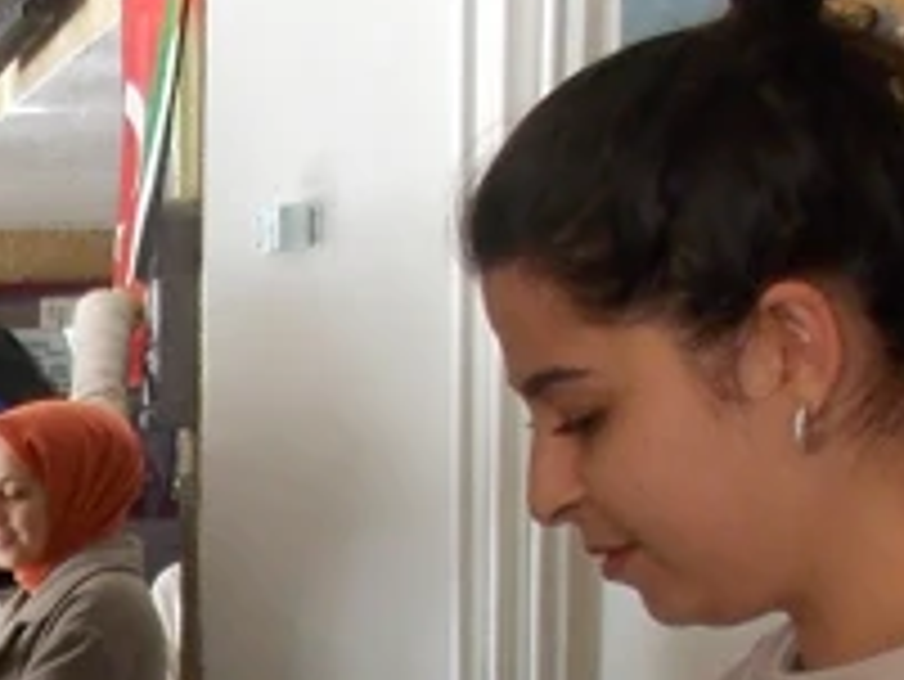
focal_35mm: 151
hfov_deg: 12.5
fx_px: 3946
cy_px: 1315
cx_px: -400
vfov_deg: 9.3
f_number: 3.1
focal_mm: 4
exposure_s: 1/30
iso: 125
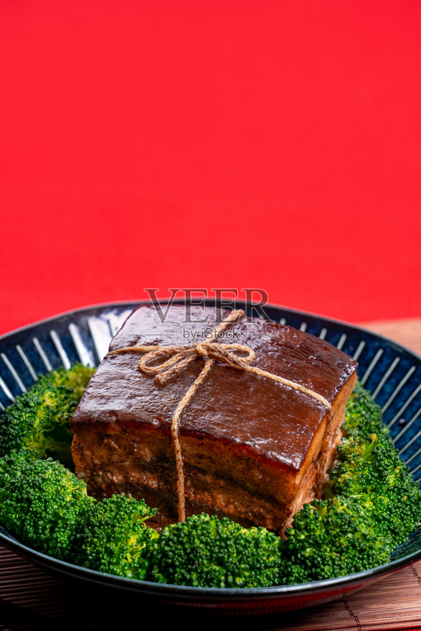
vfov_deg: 10.1
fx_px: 3560
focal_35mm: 203
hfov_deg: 6.8
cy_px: 316
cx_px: 210
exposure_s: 1/60
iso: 100
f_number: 9
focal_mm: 203
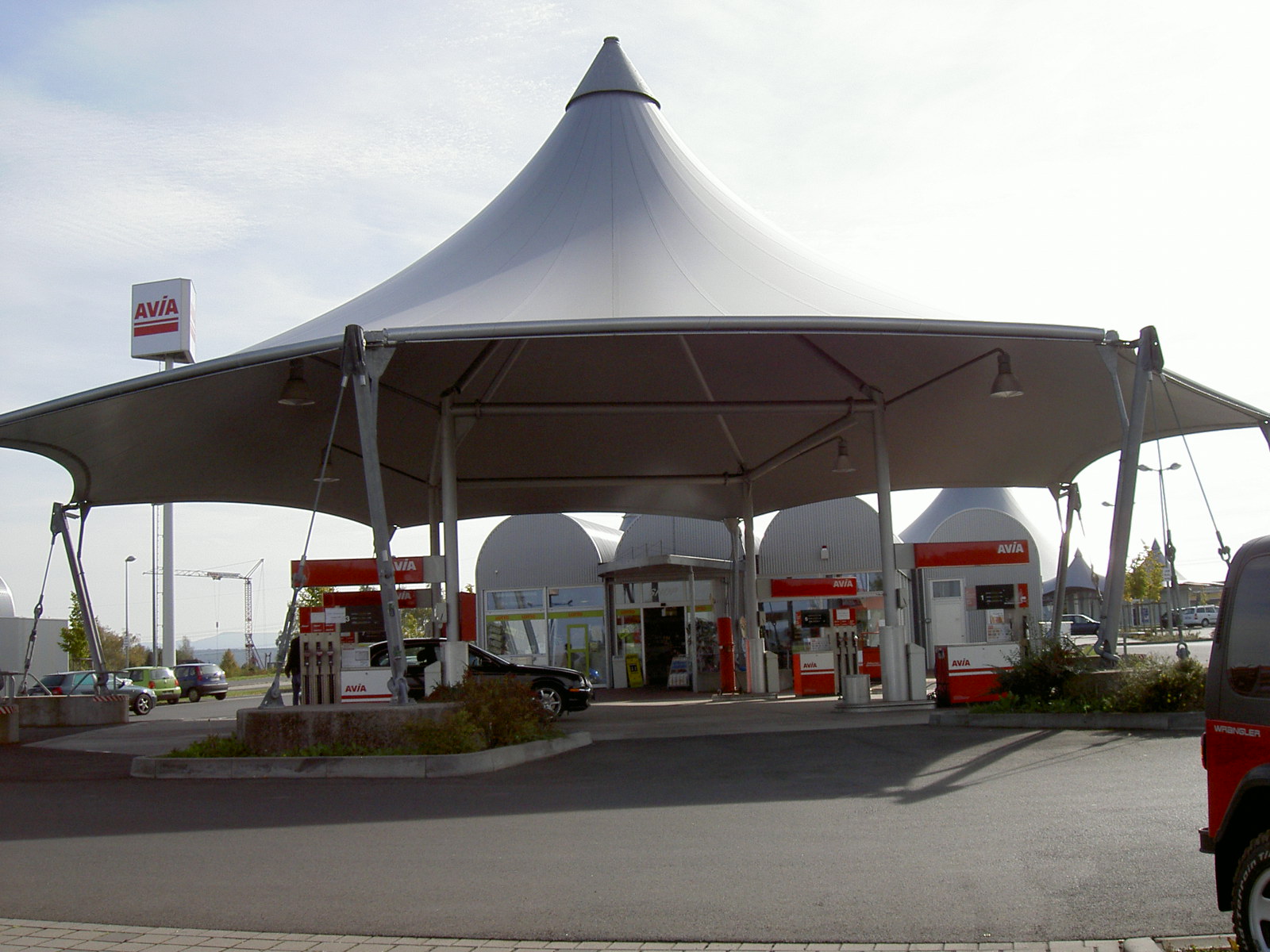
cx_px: 635
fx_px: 1431
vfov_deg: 36.8
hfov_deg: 47.9
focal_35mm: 39
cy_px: 476
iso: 100
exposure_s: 1/769
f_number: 4.7
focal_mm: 8
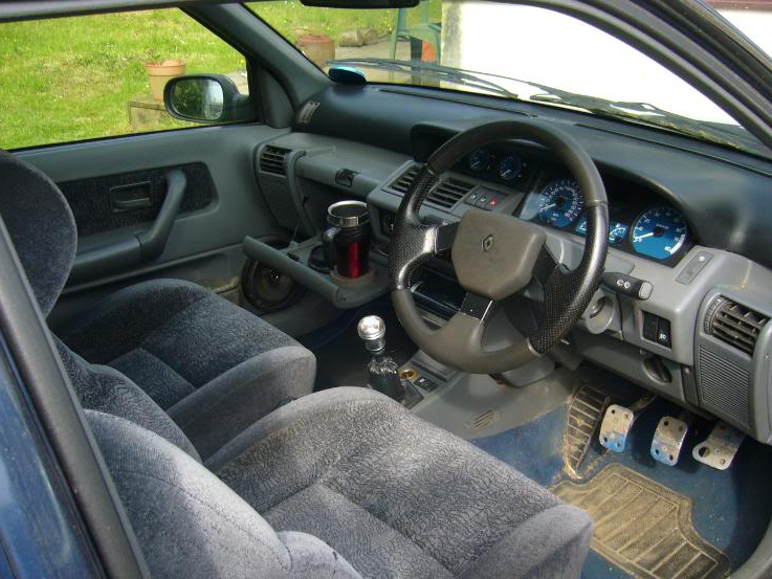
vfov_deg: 37.7
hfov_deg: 49.0
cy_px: 307
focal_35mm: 38
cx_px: 371
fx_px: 848
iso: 100
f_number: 2.8
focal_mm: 5.8
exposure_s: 1/320
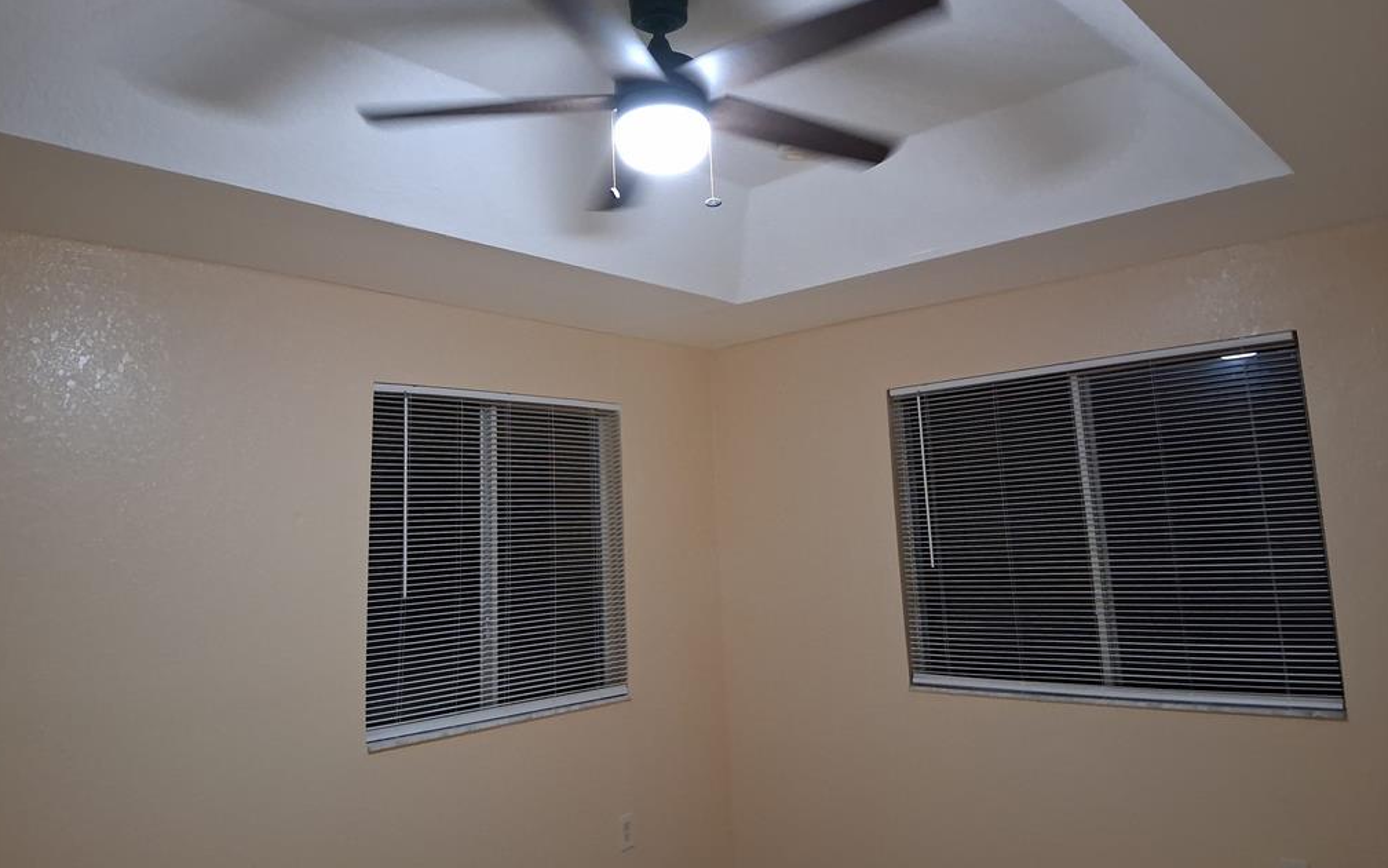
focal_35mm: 28
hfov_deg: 66.5
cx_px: 688
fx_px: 1059
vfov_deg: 44.4
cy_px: 372
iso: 500
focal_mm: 3.98
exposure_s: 1/40
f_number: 1.8
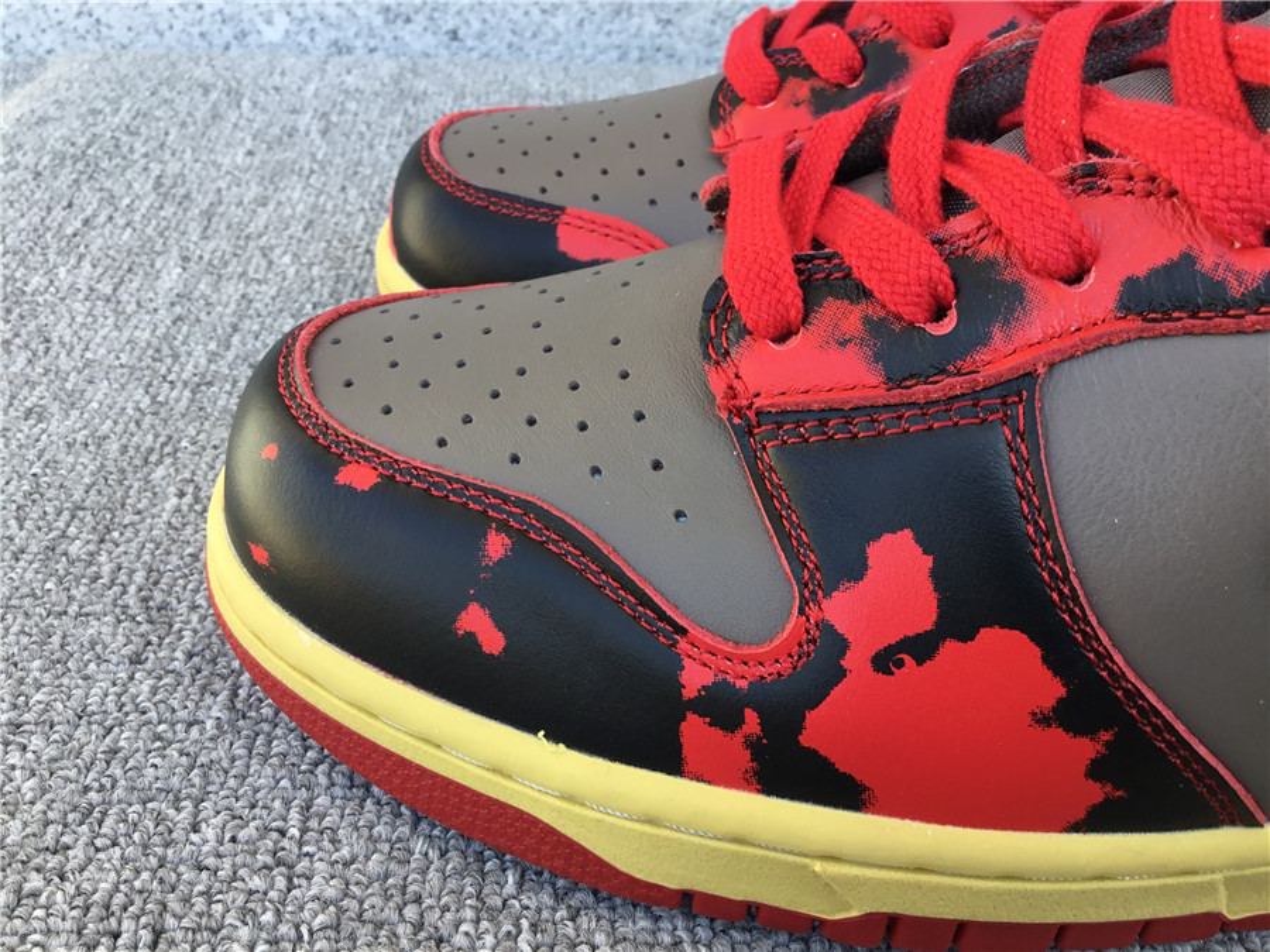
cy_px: 476
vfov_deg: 45.4
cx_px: 635
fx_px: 1137
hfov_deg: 58.4
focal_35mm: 31
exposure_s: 1/115
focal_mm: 3.3
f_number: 2.4
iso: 25
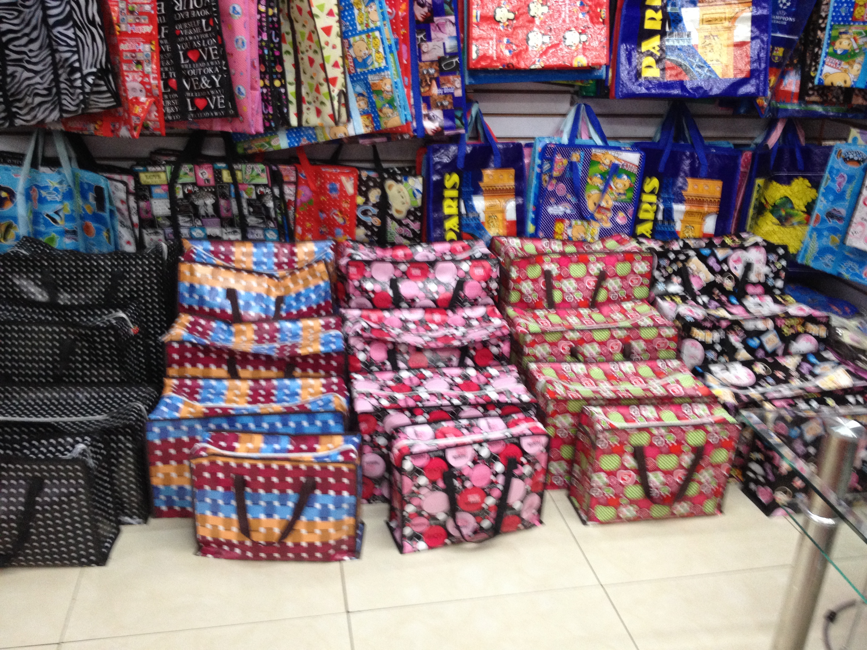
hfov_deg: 52.6
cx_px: 434
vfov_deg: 40.7
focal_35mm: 35
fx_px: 877
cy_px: 325
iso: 200
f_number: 2.4
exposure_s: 1/20
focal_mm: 4.28
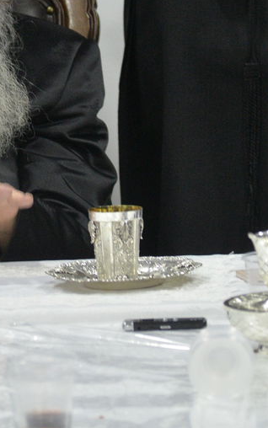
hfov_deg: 3.9
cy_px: 54
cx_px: -78
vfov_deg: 6.2
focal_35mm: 337
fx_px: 3934
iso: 2000
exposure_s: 1/100
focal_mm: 120
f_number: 4
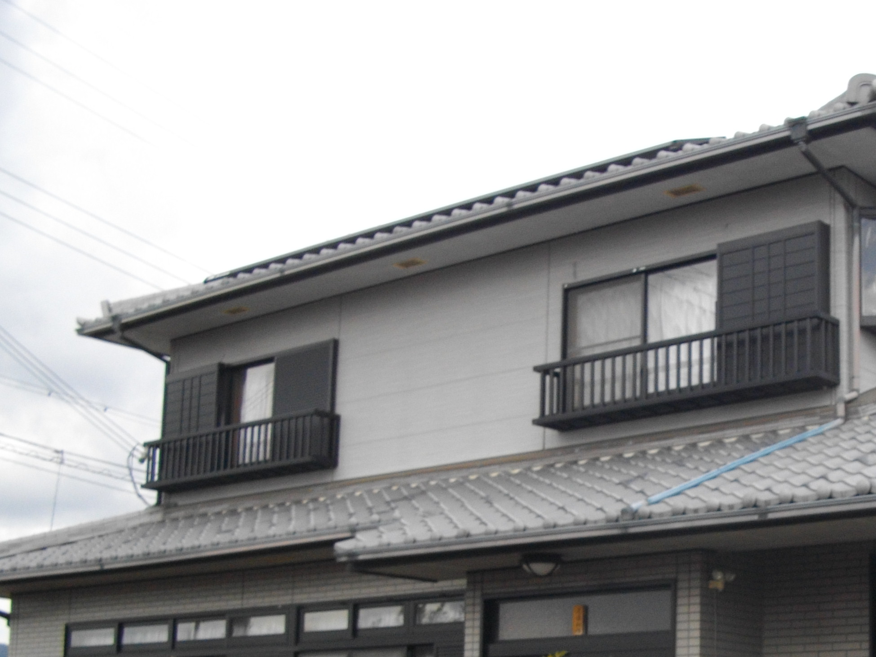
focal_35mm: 58
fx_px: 1468
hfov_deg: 32.1
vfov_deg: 24.4
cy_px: 607
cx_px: 740
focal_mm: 5.7
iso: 100
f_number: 8.8
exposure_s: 1/60
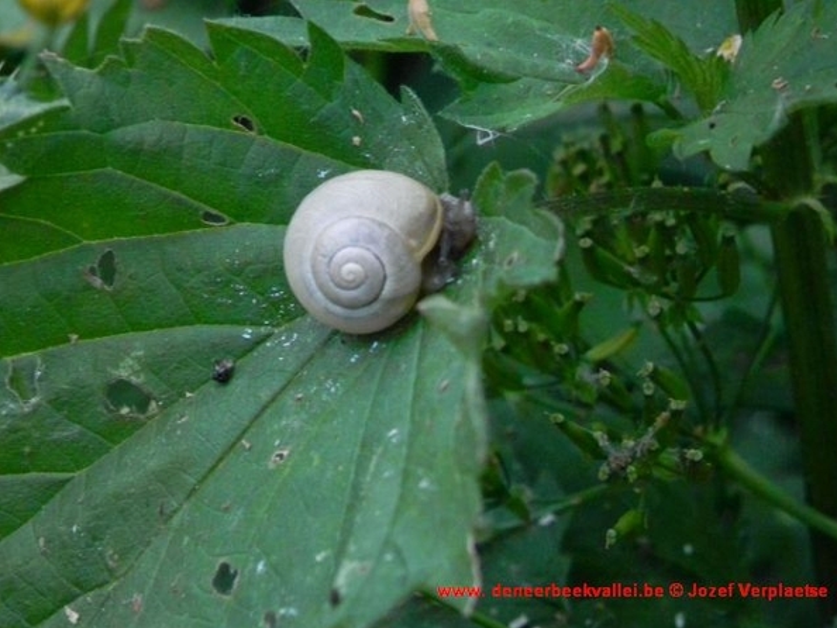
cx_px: 421
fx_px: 2564
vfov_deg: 14.0
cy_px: 315
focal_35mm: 106
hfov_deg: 18.5
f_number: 4
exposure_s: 1/57.7
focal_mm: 18.8
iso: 1600
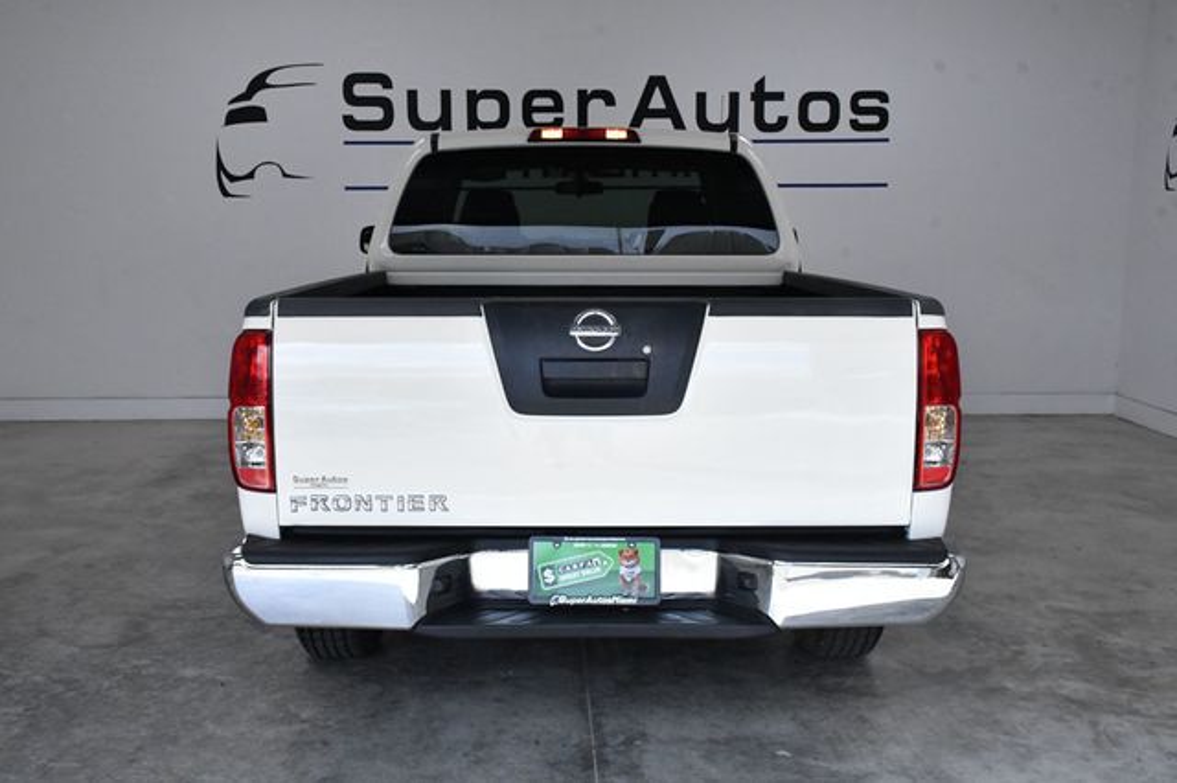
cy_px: 392
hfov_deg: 49.6
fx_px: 1274
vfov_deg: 34.2
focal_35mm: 39
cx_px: 588
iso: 2500
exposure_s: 1/640
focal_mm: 26
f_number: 13
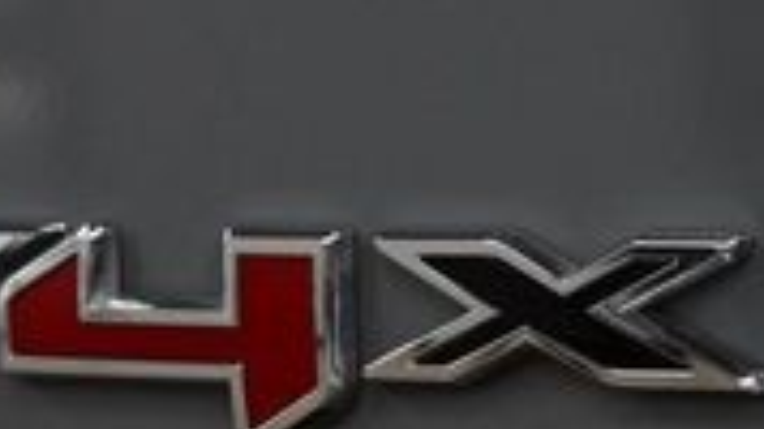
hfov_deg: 6.1
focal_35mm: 351
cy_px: 281
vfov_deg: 3.5
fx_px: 7109
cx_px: 627
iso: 1600
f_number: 5
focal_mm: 62
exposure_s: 1/125
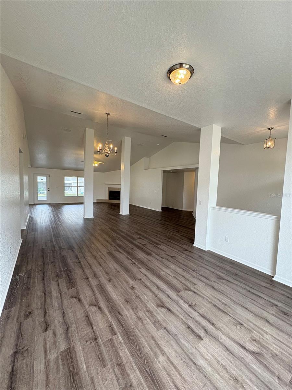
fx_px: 157
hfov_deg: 85.7
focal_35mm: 14
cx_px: 146
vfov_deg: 102.1
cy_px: 195
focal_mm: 2.22
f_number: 2.2
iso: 160
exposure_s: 1/120
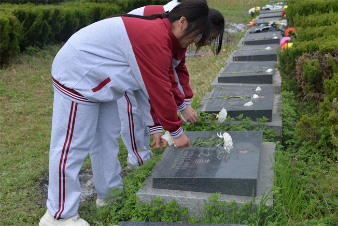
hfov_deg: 34.5
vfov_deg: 23.4
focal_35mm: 58
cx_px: 169
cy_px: 113
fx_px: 545
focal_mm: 58
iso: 200
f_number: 8
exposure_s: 1/250
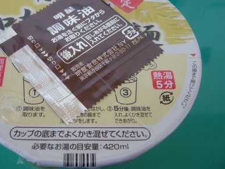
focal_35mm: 46
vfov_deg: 31.4
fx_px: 299
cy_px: 66
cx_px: 79
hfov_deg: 40.8
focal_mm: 5.8
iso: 100
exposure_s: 1/15
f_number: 2.8
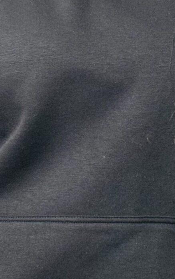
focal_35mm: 201
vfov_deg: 10.4
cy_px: 79
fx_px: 1533
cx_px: 160
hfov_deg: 6.5
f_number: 1.6
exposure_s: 1/50
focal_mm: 5.96
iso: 160
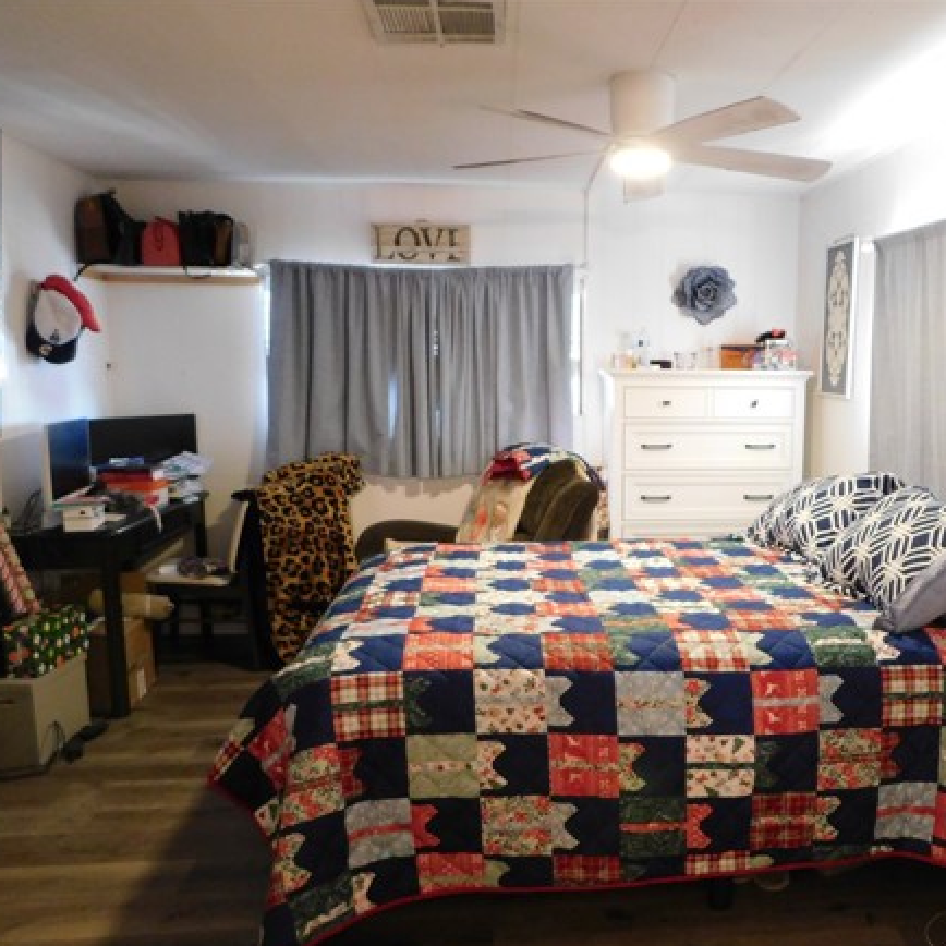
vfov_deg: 53.9
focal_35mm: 30
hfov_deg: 53.4
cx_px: 597
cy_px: 521
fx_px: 928
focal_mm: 4
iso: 400
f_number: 3
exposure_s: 1/15
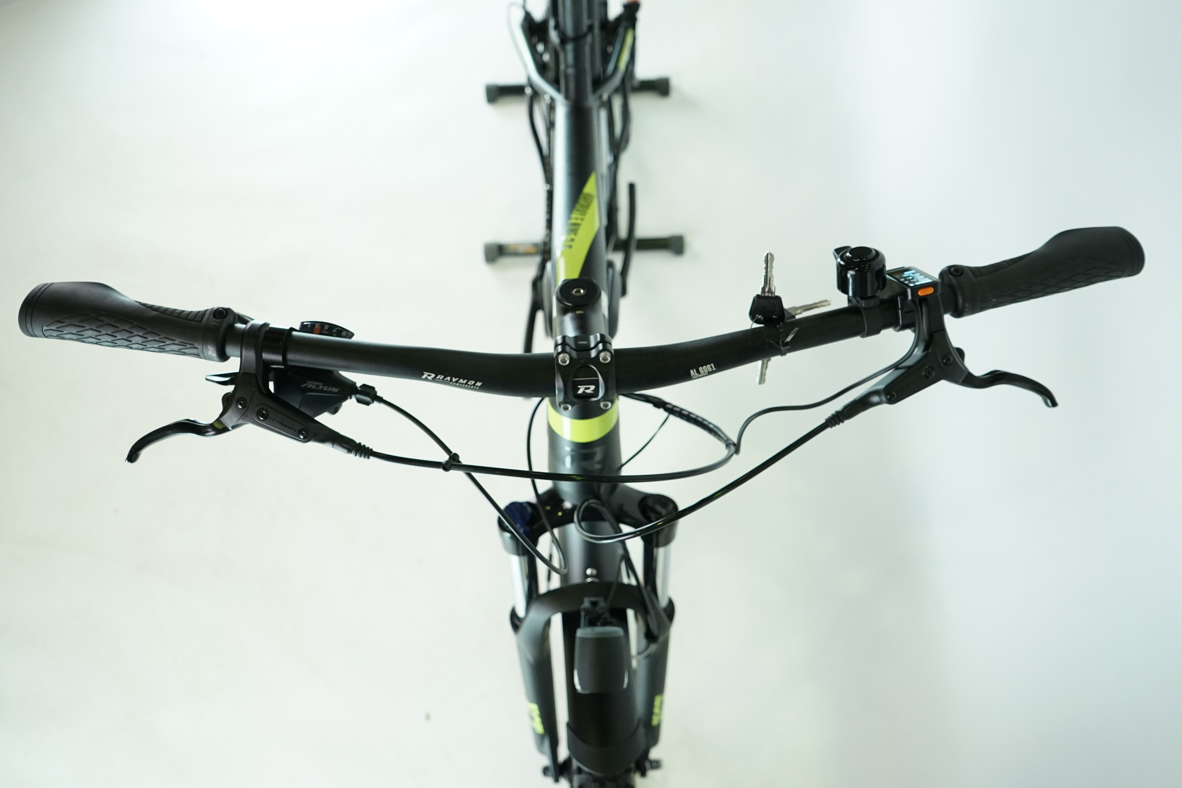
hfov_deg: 65.5
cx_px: 591
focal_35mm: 28
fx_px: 919
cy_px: 394
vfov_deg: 46.4
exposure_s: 1/200
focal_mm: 28
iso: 2000
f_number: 5
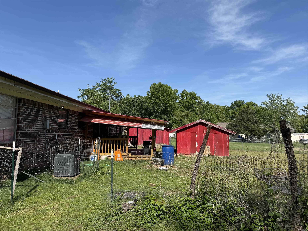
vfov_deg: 56.8
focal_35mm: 24
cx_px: 154
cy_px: 116
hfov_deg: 71.6
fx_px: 214
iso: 80
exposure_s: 1/3759
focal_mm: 6.76
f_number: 1.78
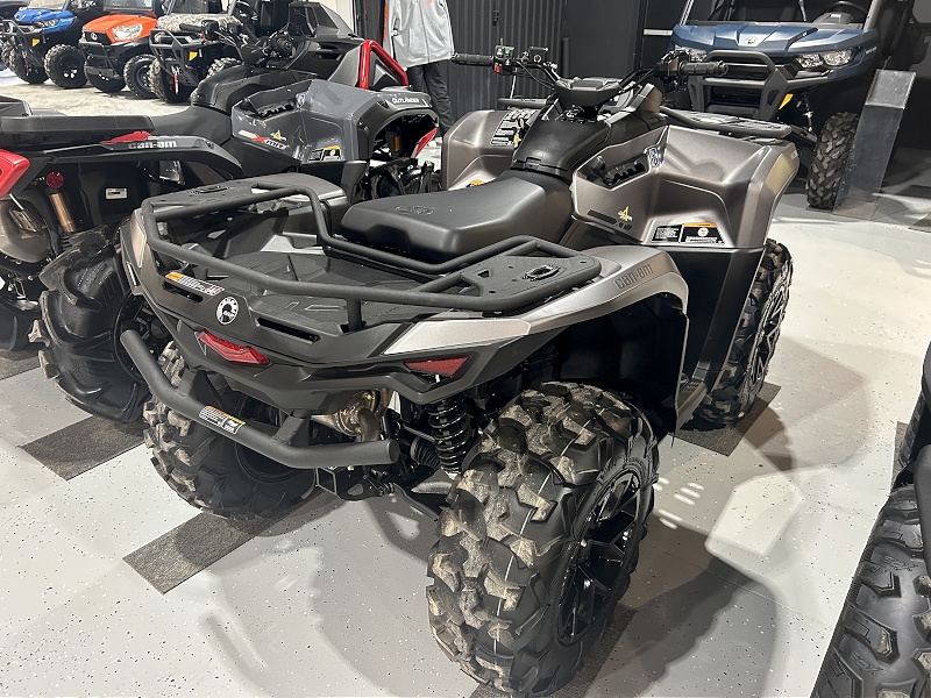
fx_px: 699
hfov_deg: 67.3
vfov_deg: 53.1
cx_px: 466
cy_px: 349
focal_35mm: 26
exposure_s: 1/60
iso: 250
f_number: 1.5
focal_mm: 5.7
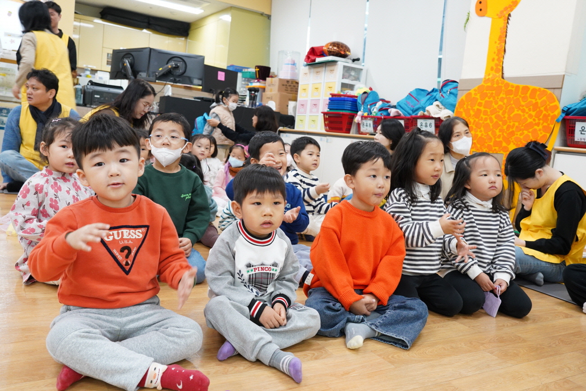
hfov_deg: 60.3
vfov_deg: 42.3
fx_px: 505
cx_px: 293
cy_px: 196
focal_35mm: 31
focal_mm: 31
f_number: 5.6
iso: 2500
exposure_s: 1/60
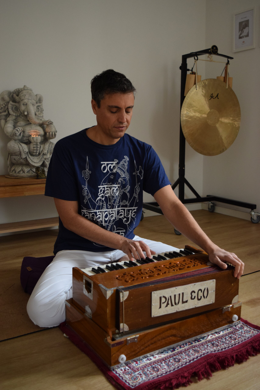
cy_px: 195
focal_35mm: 38
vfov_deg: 51.3
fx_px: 406
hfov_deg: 35.5
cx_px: 130
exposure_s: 1/100
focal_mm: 25
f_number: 4
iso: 1250
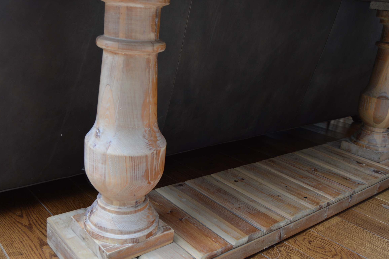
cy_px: 132
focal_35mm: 35
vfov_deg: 37.8
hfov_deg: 54.4
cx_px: 175
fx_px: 378
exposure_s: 1/160
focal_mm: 18
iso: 200
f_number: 3.5
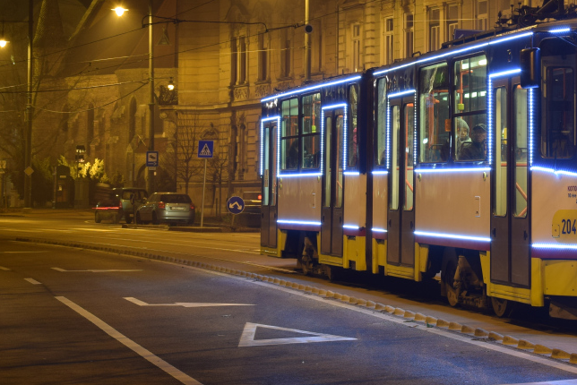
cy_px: 49
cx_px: 550
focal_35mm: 115
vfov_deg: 11.9
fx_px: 1844
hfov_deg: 17.4
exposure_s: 1/1.6
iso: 200
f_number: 6.3
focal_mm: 38
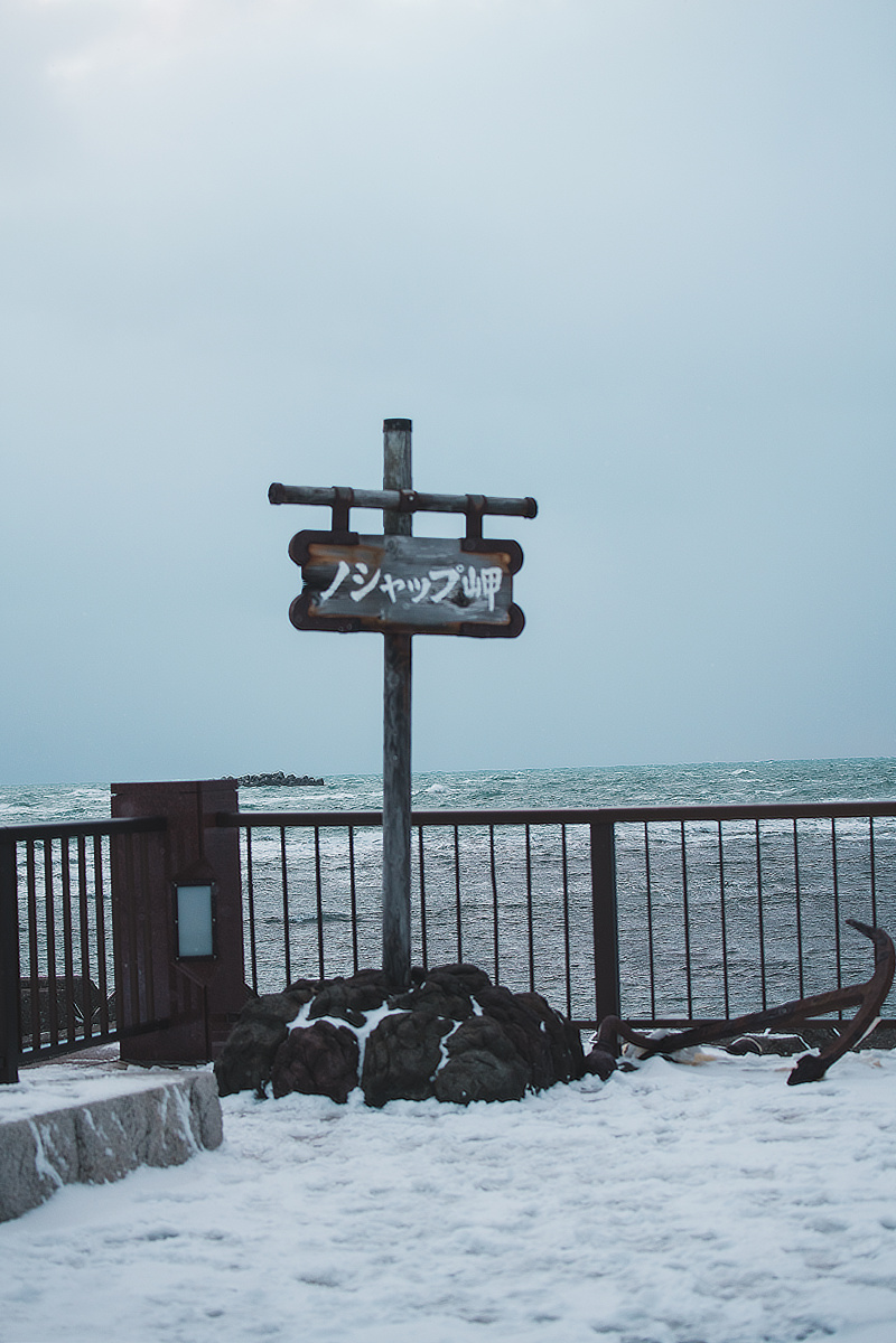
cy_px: 672
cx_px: 448
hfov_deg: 19.5
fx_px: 2613
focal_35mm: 70
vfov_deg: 28.8
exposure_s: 1/400
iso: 800
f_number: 4
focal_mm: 70
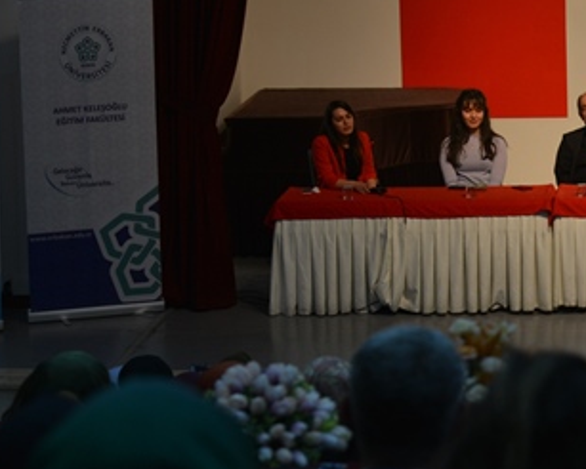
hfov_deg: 13.8
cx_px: 594
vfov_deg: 11.3
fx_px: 2378
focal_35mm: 137
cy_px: 234
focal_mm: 70
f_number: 5
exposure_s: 1/80
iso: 1000
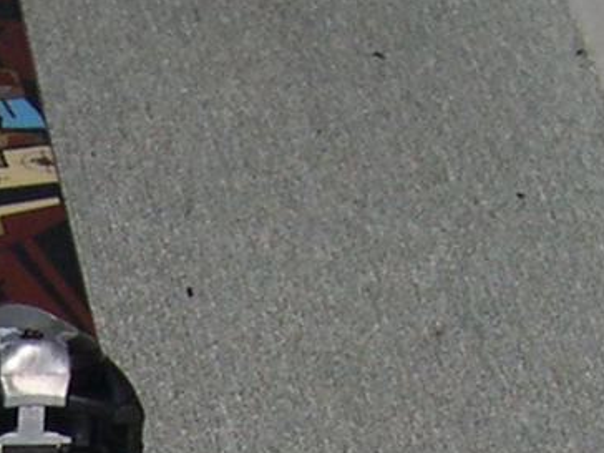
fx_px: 4135
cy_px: 931
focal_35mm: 237
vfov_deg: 6.1
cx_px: -519
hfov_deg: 8.0
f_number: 2.8
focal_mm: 8
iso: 100
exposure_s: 1/60
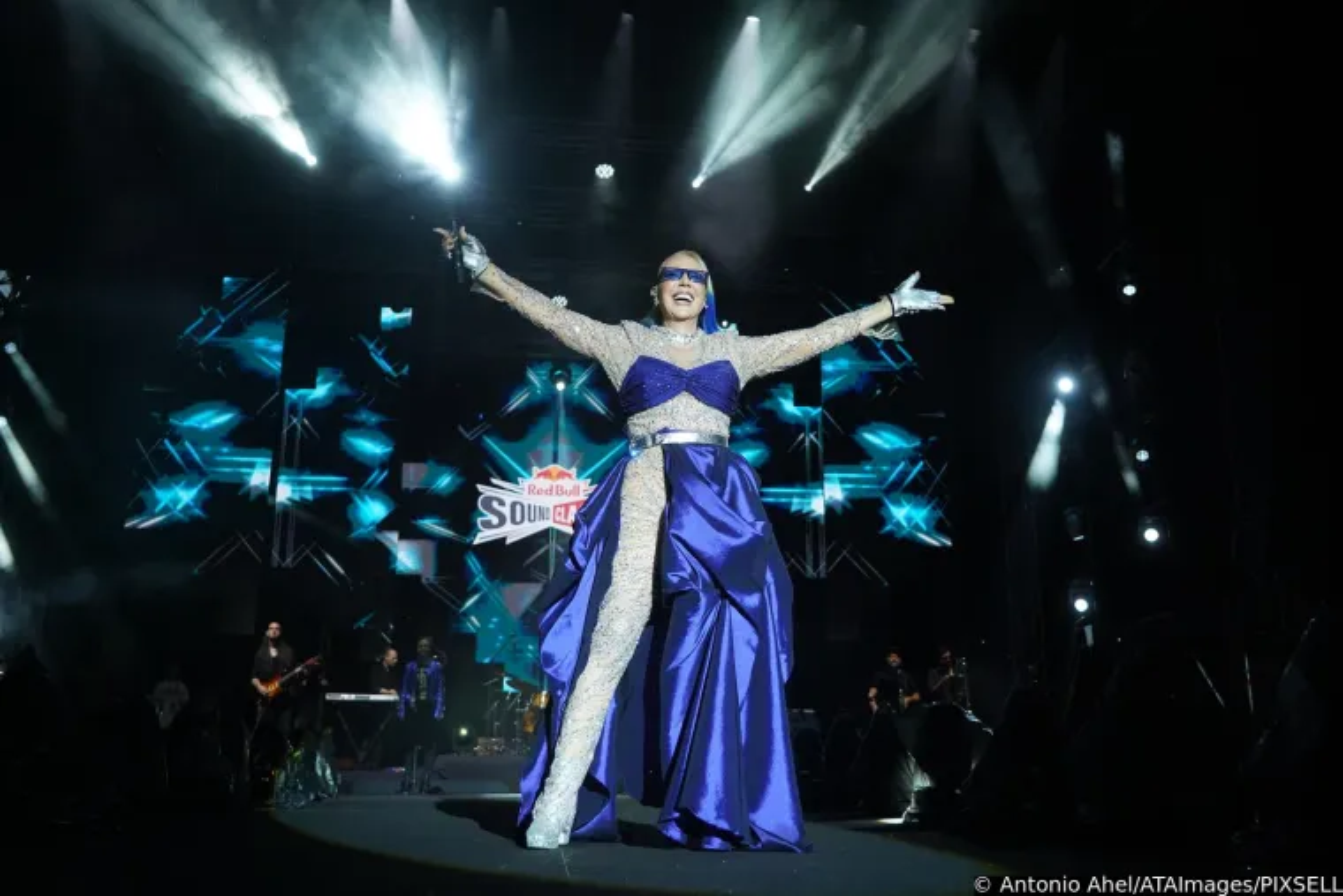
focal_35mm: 33
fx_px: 1231
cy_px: 448
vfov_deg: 40.0
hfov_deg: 57.2
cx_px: 672
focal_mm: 33
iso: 3200
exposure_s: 1/320
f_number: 4
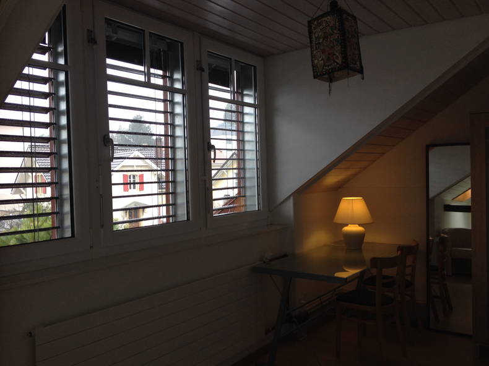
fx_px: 494
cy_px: 183
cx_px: 244
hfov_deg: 52.6
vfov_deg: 40.7
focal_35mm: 35
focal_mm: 4.28
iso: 64
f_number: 2.4
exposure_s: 1/40
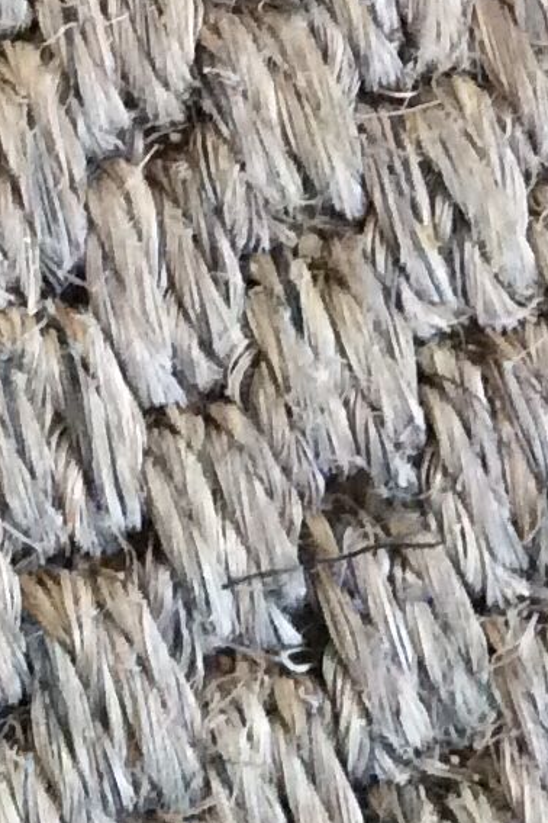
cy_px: -377
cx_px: 200
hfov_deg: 9.0
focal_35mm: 152
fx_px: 3470
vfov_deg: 12.9
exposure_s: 1/25
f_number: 2.4
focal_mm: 3.3
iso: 250
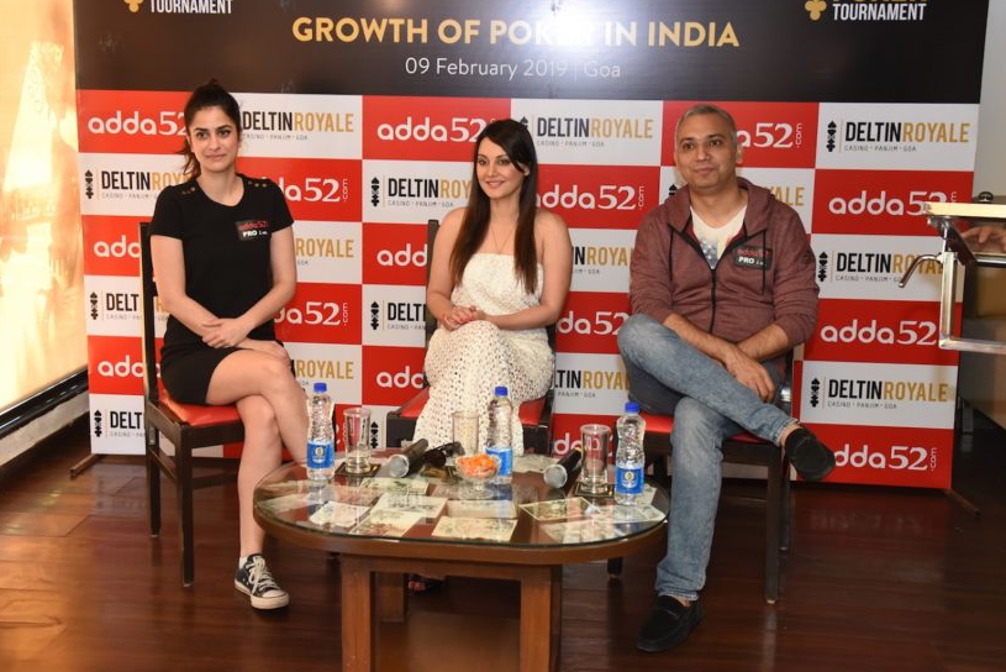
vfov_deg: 30.4
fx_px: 1230
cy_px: 258
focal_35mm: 44
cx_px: 470
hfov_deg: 44.5
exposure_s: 1/125
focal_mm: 35
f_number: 5
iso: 2500
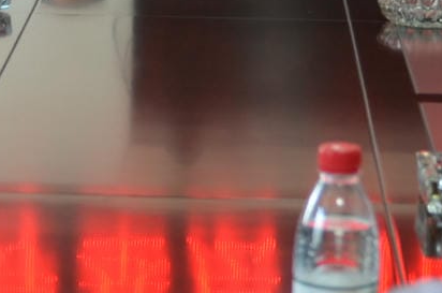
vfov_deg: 5.9
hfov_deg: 8.8
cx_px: 42
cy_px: 10
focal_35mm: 233
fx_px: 2855
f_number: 3.8
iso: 100
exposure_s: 1/13
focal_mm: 26
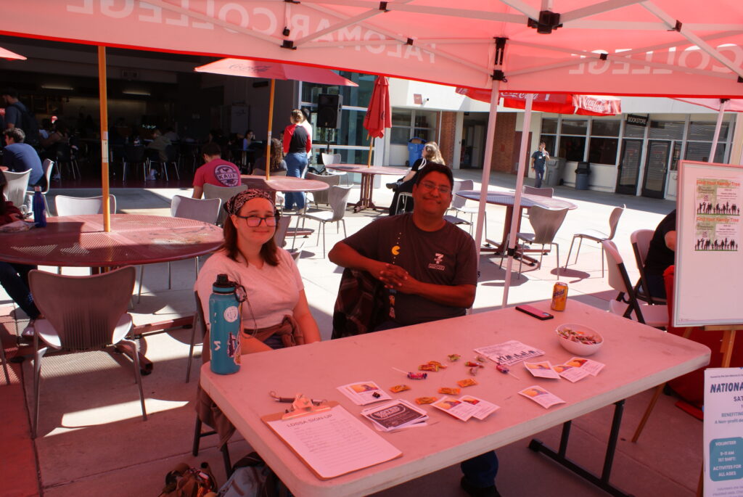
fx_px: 558
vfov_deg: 48.0
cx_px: 372
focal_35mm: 27
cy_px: 248
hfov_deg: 67.3
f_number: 10
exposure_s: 1/80
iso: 100
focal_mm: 18
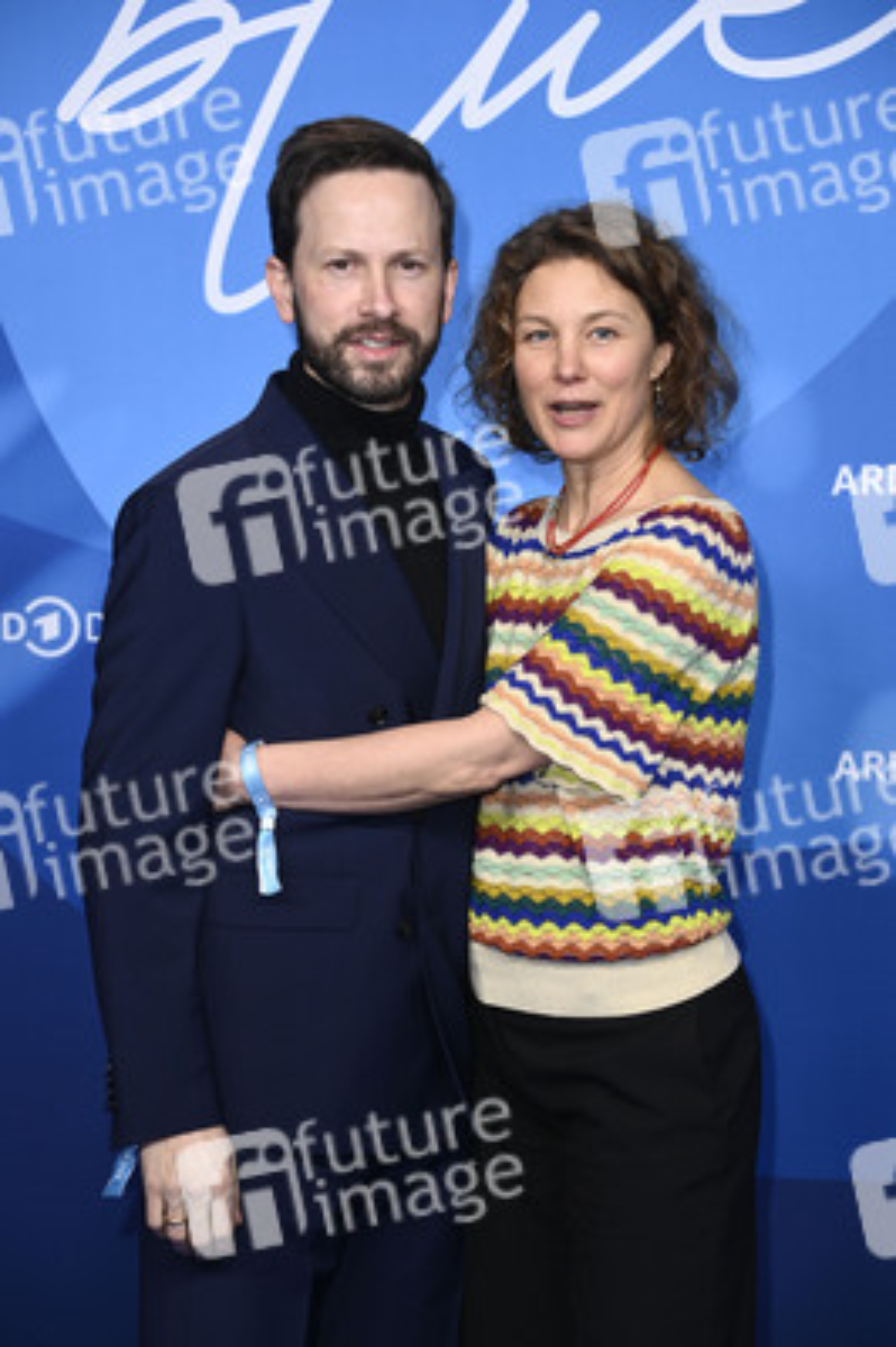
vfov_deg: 20.4
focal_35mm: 100
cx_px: 448
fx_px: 3740
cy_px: 674
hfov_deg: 13.7
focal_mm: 100
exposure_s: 1/250
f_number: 5.6
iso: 1000
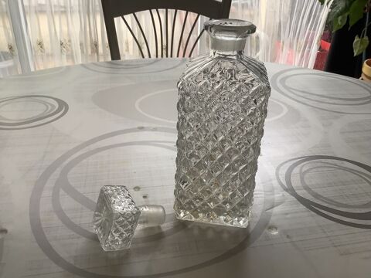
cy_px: 139
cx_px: 186
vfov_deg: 45.4
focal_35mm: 31
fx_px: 332
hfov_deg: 58.4
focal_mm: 3.3
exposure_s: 1/60
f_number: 2.4
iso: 100
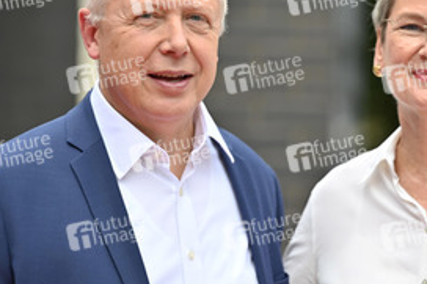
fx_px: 2655
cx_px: 285
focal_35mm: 224
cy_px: 115
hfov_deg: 9.2
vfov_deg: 6.1
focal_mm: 135
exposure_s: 1/500
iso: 400
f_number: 2.8
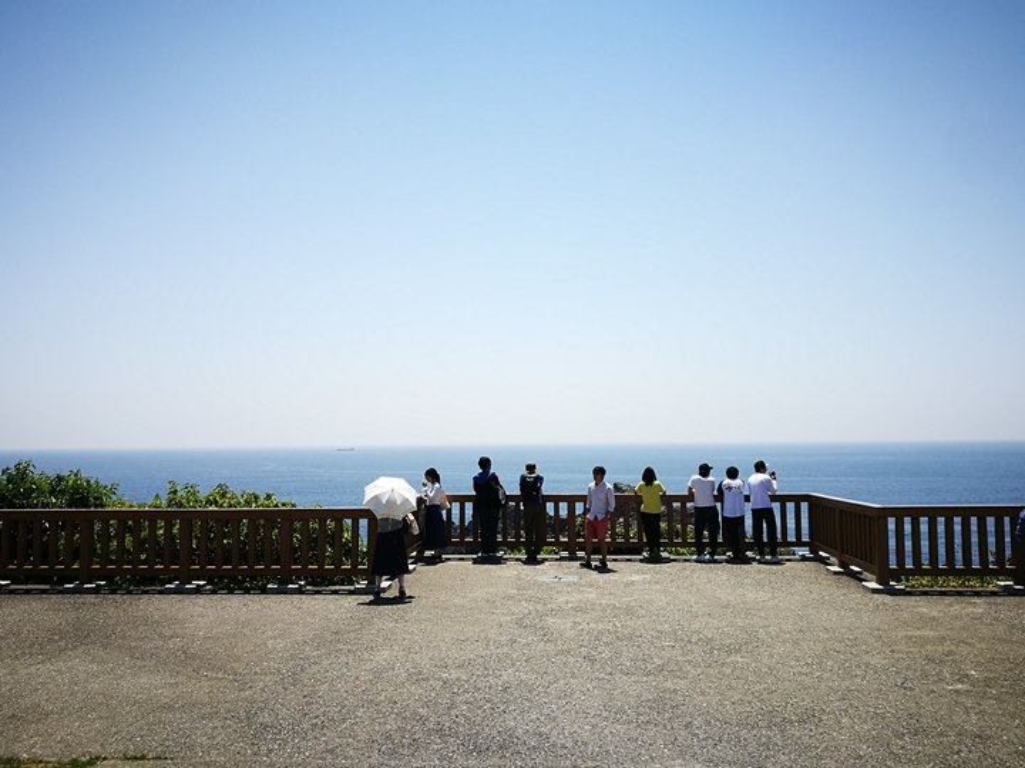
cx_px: 512
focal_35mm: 30
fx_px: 888
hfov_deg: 60.0
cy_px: 384
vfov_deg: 46.8
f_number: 2.2
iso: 50
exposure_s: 1/1157
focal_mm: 4.5
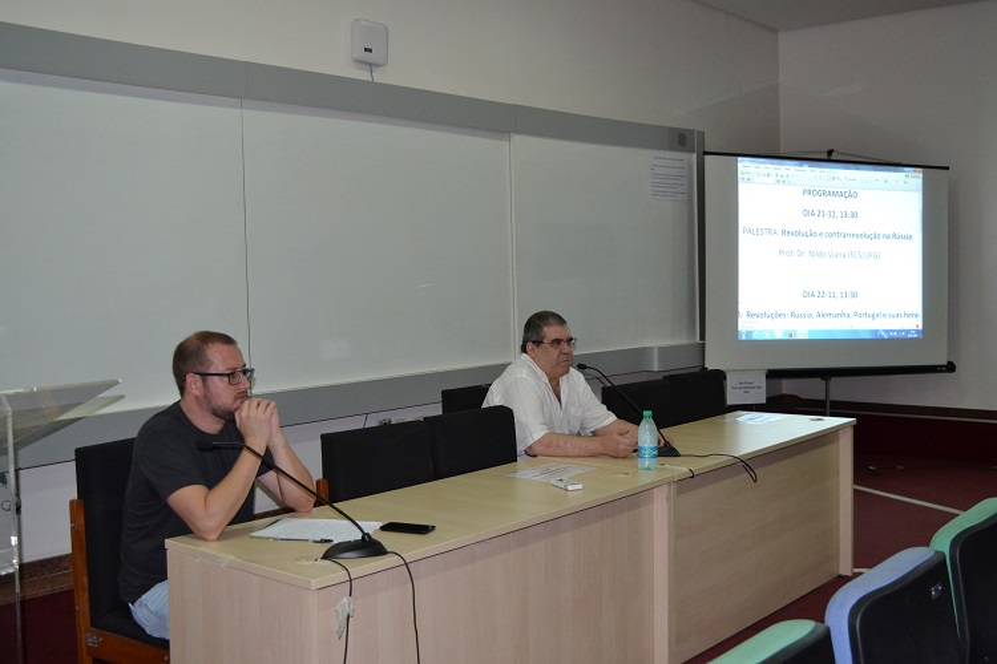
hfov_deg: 49.6
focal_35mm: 39
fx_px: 1080
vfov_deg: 34.2
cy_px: 332
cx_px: 498
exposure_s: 1/60
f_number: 4
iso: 1000
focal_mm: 26
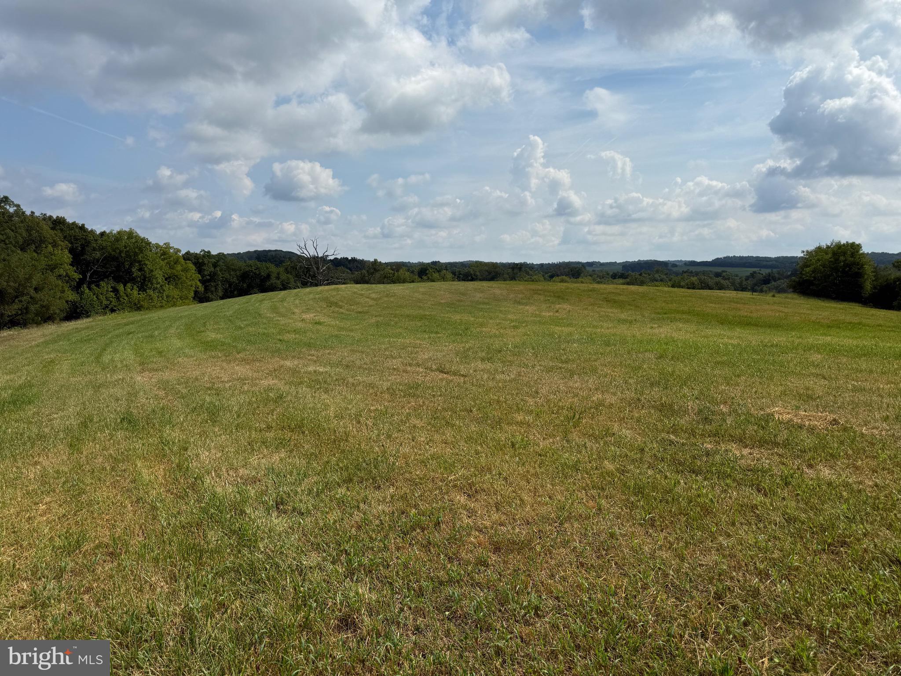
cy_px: 338
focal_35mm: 24
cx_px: 450
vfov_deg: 56.8
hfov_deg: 71.6
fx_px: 625
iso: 80
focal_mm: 6.76
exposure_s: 1/9091
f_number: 1.78
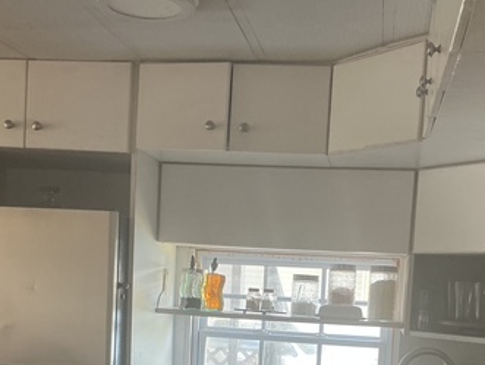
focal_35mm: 56
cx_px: 246
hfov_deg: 34.3
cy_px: 347
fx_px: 785
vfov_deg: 25.1
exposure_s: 1/60
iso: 80
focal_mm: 3
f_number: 1.8
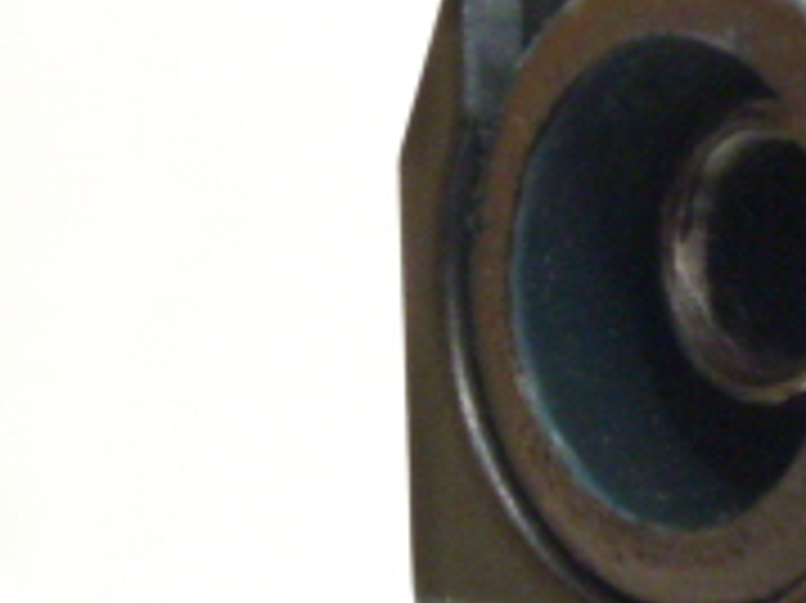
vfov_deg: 11.3
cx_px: 1252
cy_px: 693
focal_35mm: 129
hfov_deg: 14.2
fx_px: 3002
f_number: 4.5
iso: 400
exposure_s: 1/6
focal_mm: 6.4
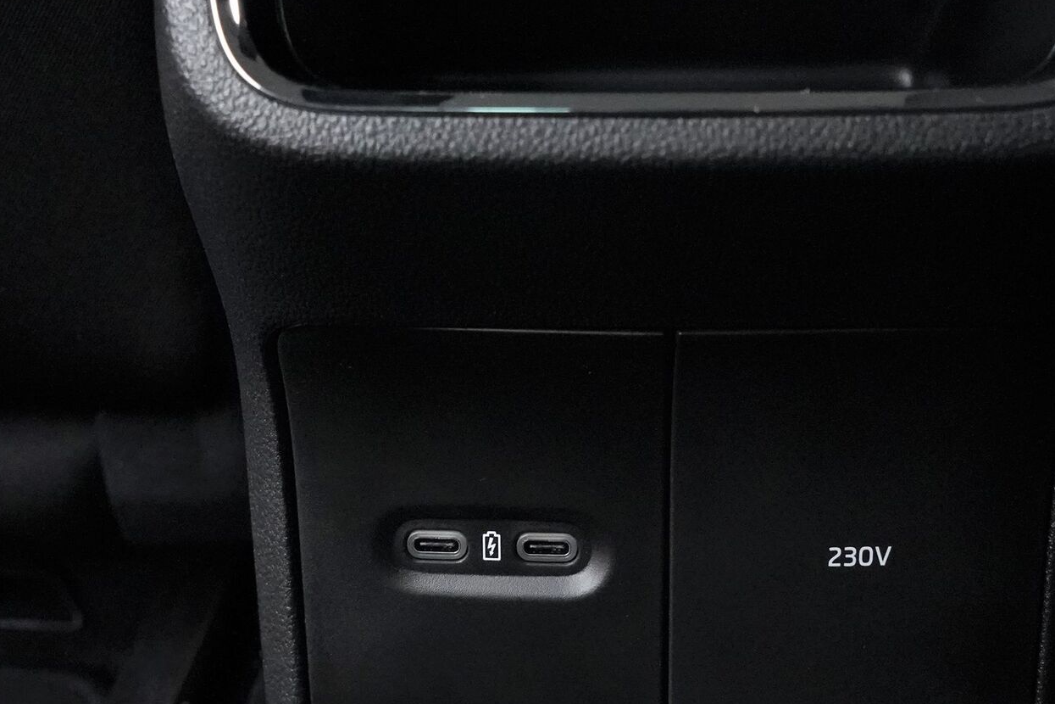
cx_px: 685
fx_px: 1084
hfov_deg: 51.1
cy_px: 491
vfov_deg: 35.4
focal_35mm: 37
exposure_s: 1/250
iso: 12800
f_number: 7.1
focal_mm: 24
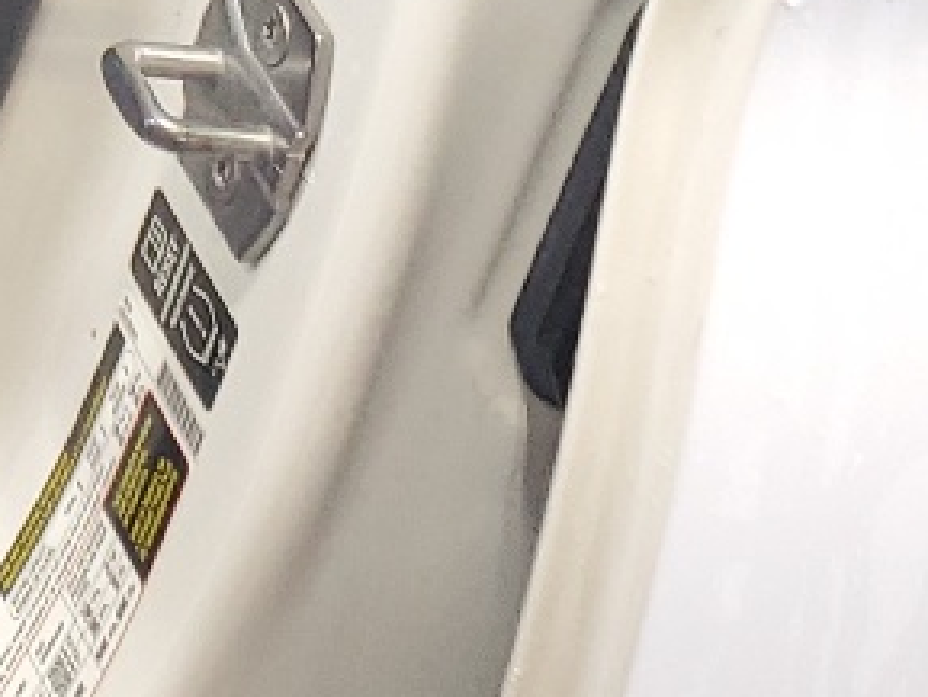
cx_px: -1249
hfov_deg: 11.5
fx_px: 3862
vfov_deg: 9.6
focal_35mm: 144
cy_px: -742
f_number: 1.5
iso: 118
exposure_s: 1/60.2
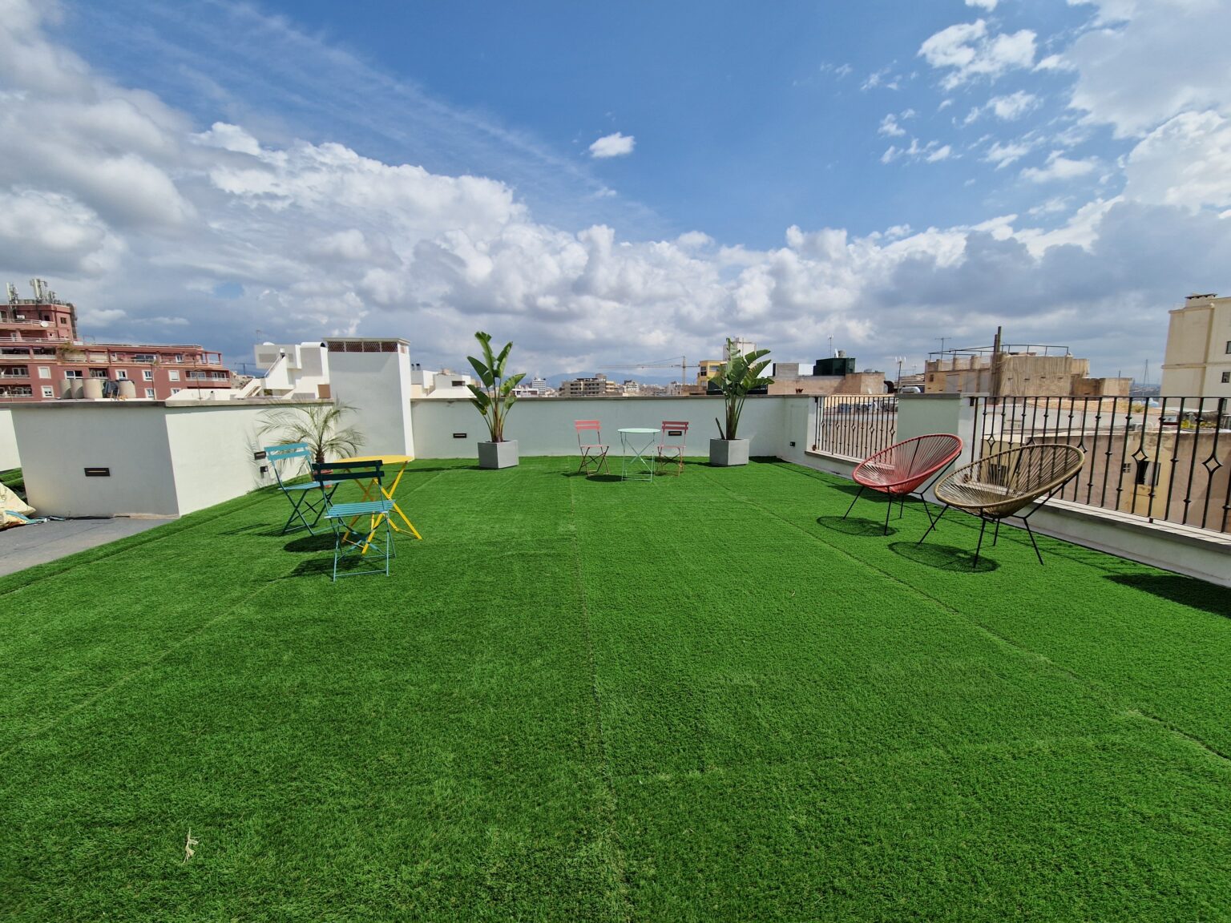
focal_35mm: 13
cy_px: 462
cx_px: 616
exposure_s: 1/5120
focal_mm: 2.2
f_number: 2.2
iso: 50
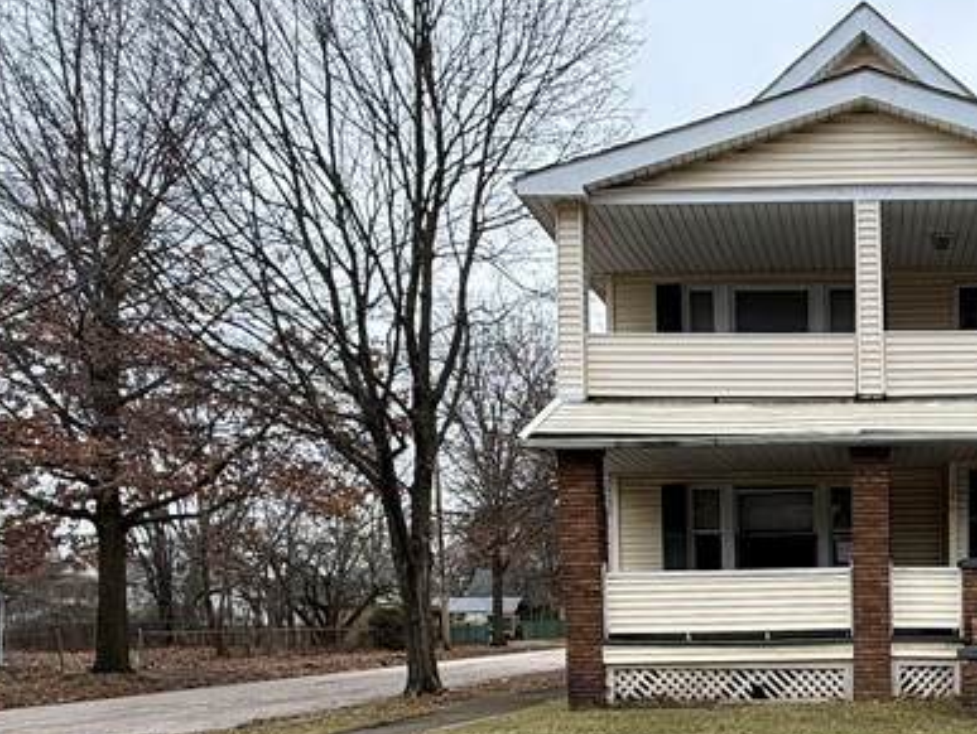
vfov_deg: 35.9
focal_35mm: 37
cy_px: 689
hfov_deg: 46.0
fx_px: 1045
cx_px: 853
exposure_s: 1/190
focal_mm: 2.22
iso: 64
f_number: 2.2
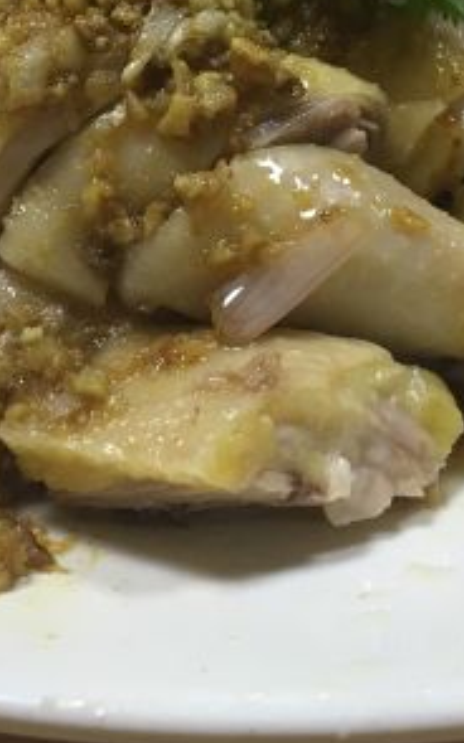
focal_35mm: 73
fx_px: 1479
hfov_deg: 17.8
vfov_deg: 27.6
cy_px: 145
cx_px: 224
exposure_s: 1/33
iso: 64
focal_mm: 4.15
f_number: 2.2
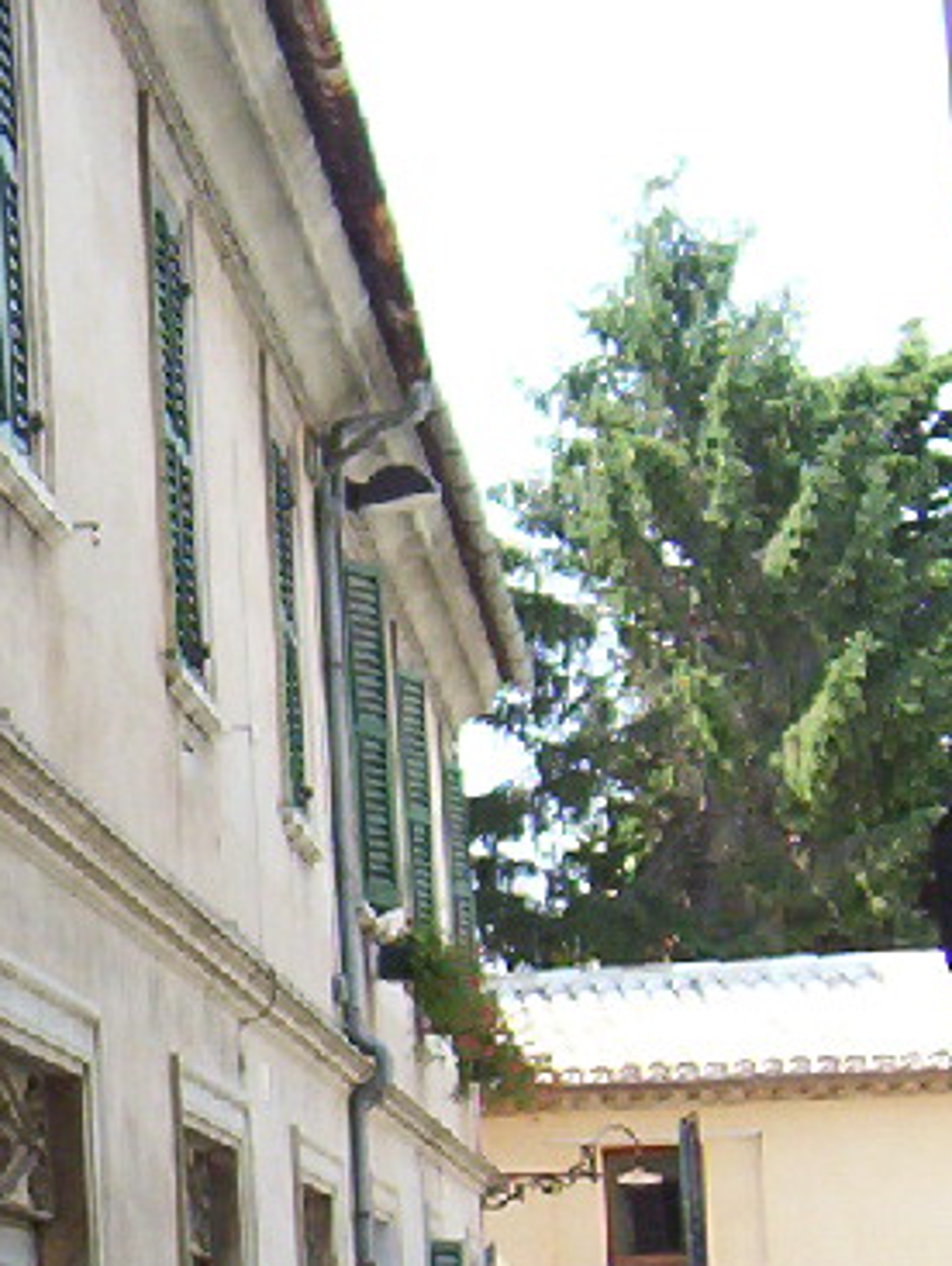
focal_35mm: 116
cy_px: 928
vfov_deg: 16.9
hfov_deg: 12.6
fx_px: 4246
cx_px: -76
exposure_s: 1/573
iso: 100
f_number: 2.76
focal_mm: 5.54
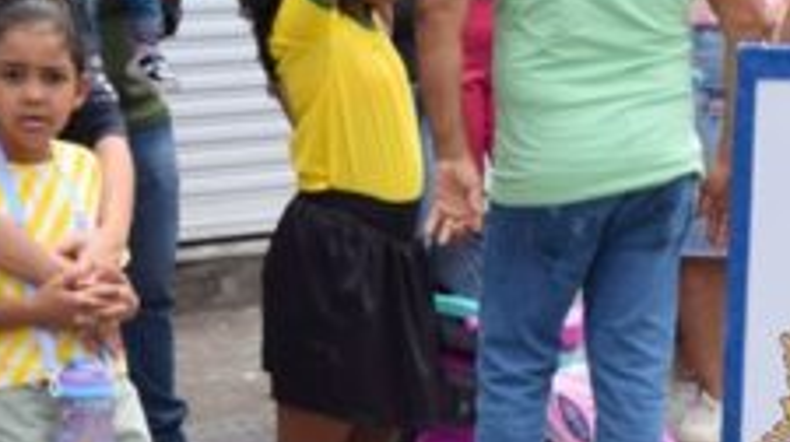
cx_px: 848
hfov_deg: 12.8
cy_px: 688
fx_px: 3474
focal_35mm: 166
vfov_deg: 7.2
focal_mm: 32
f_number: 9
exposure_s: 1/320
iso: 200
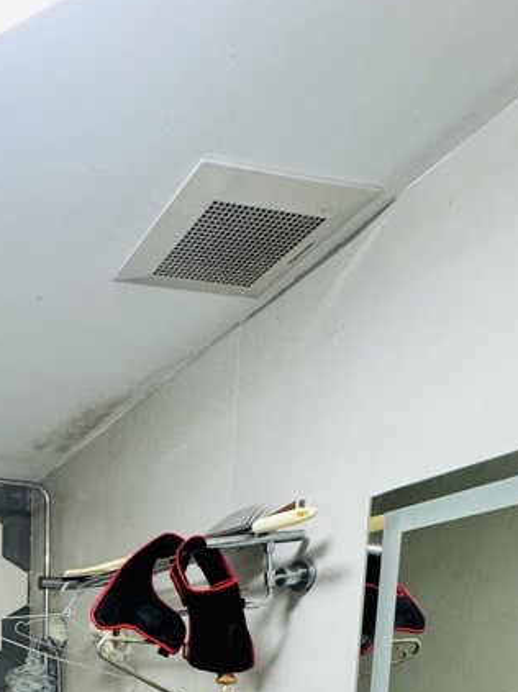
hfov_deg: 36.2
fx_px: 679
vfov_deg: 41.6
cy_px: 779
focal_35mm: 34
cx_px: -36
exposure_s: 1/100
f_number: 2.2
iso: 320
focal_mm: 2.22
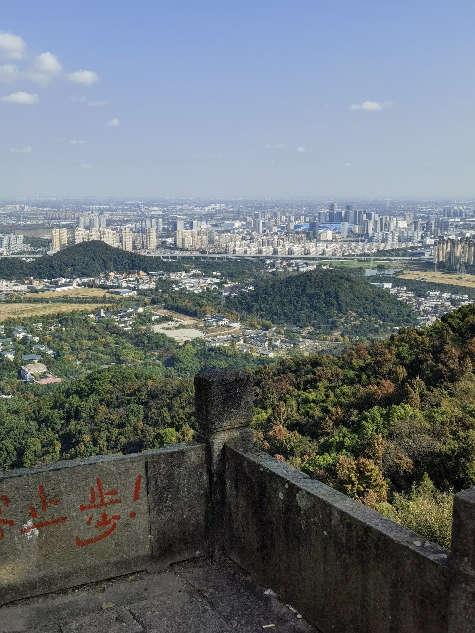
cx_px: 238
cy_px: 316
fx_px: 714
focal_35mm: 39
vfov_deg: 47.9
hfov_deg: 36.8
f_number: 1.9
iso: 50
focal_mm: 6.67
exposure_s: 1/5000
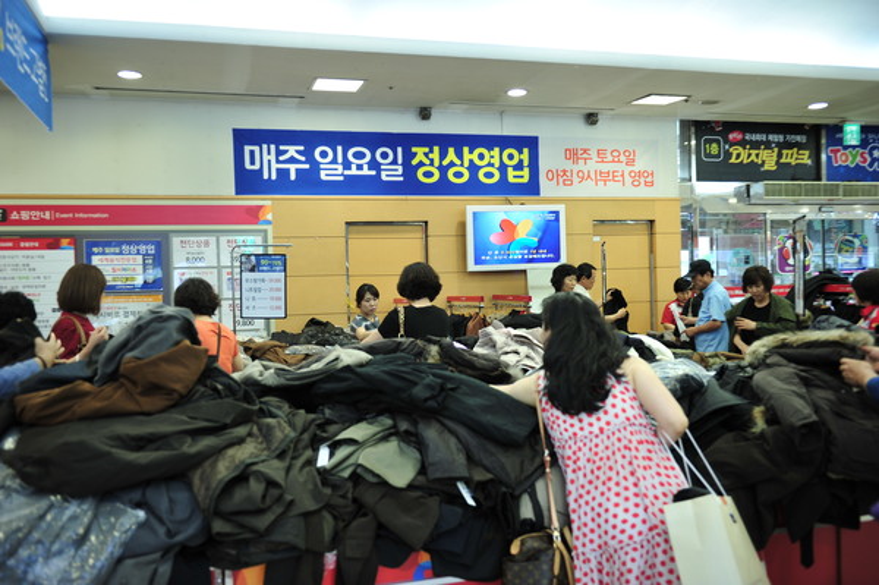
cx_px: 440
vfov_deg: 38.8
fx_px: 829
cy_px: 292
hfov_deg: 55.8
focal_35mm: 34
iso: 800
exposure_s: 1/125
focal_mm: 34
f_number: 2.8
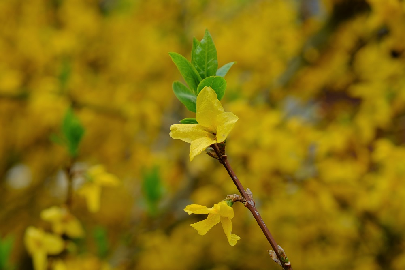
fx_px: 933
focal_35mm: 83
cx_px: 202
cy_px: 135
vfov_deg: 16.4
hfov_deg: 24.5
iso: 200
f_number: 5.6
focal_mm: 55
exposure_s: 1/160
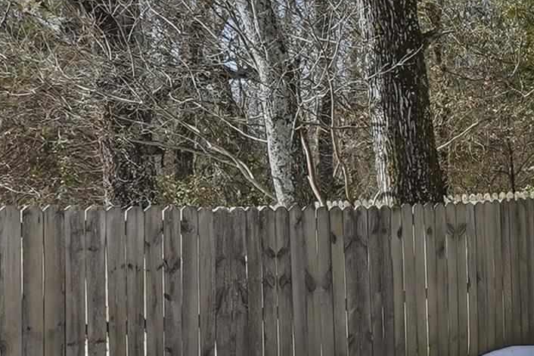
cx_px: 802
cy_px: 194
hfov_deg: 23.6
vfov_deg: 20.0
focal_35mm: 68
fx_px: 1009
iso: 250
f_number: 9
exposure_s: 1/1000
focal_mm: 16
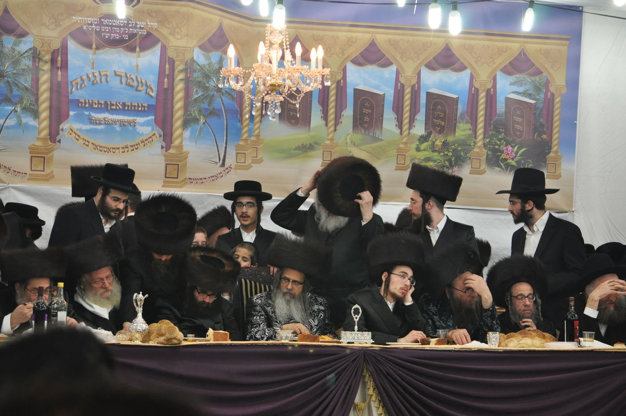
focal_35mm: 174
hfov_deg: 11.8
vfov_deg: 7.9
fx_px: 3021
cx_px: 313
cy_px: 208
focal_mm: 116
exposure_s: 1/80
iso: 1000
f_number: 5.6
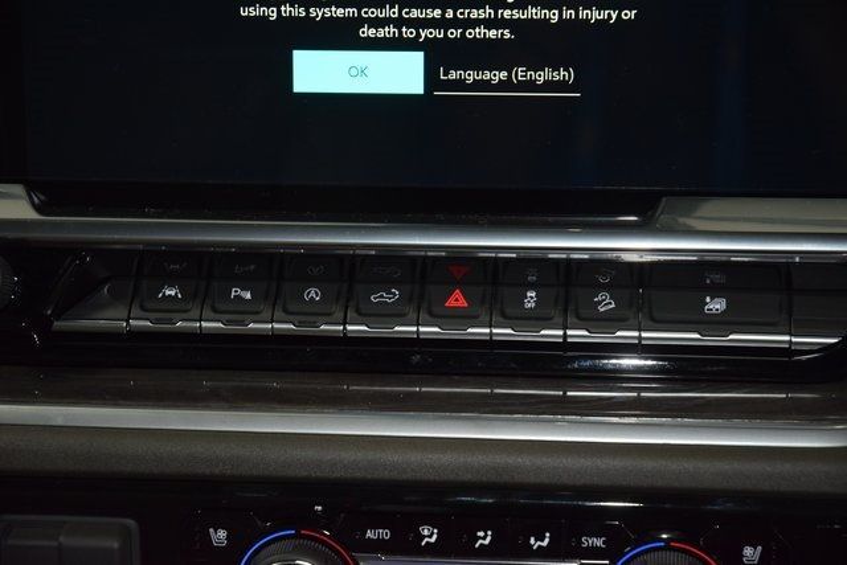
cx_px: 424
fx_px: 2471
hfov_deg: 19.5
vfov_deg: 13.0
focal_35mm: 105
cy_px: 282
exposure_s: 1/50
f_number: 4.5
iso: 1400
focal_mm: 70
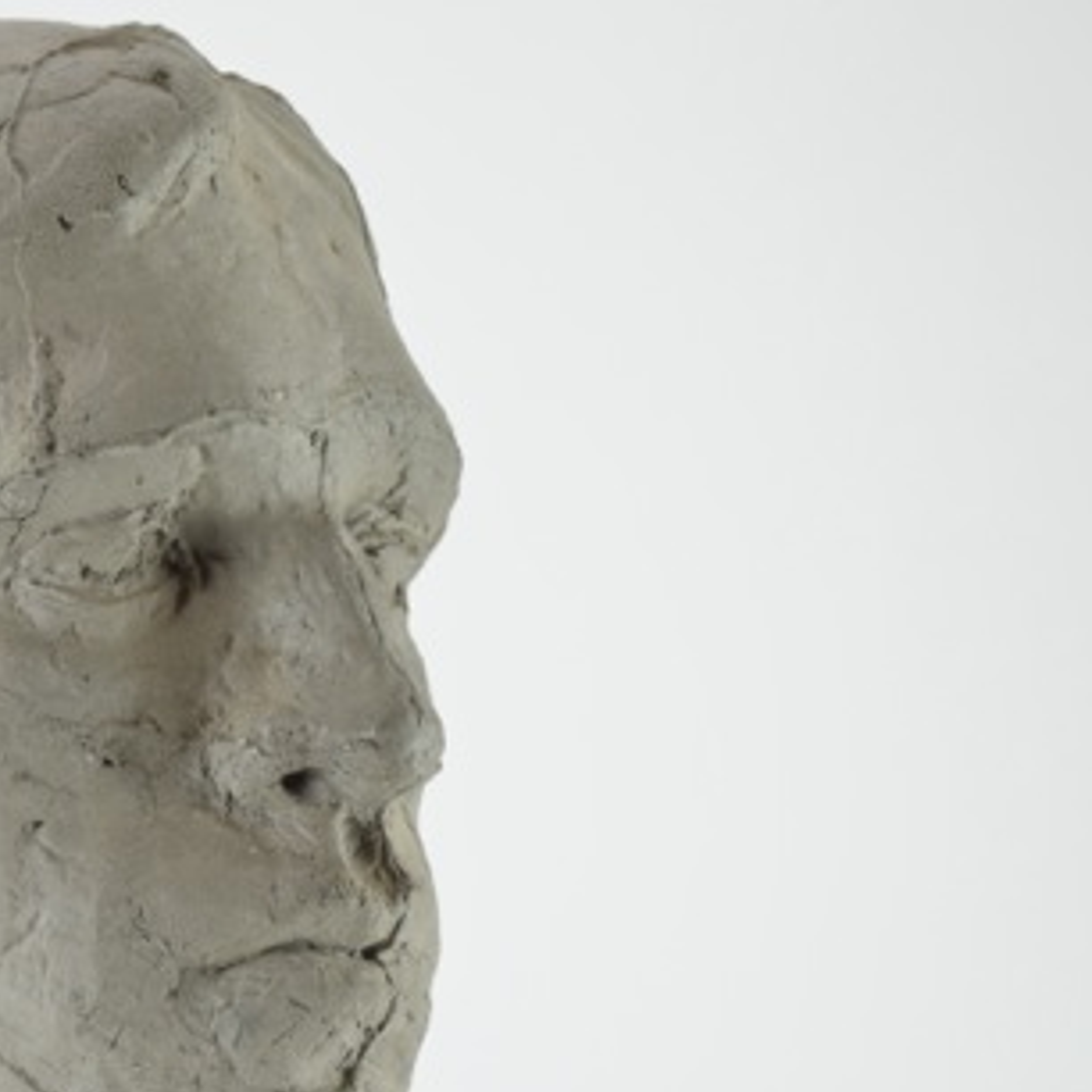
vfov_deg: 13.6
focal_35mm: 128
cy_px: 676
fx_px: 4568
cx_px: 43
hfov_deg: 13.5
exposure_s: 1/125
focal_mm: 48
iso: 800
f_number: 6.3
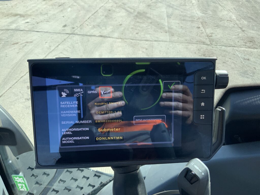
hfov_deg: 61.7
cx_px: 130
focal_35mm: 29
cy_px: 98
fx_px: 218
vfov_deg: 48.2
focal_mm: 3
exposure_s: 1/580
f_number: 1.8
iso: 16
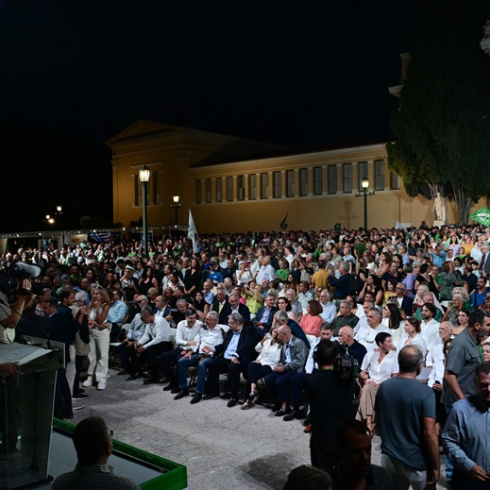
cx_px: 272
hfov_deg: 43.1
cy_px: 249
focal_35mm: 39
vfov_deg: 43.2
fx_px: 619
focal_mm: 29.5
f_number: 6.3
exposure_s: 1/320
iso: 5000
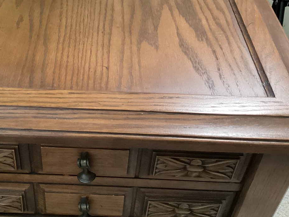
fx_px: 426
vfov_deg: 28.3
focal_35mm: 51
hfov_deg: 36.7
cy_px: 63
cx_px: 75
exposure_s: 1/24
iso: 640
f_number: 2.4
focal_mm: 3.3
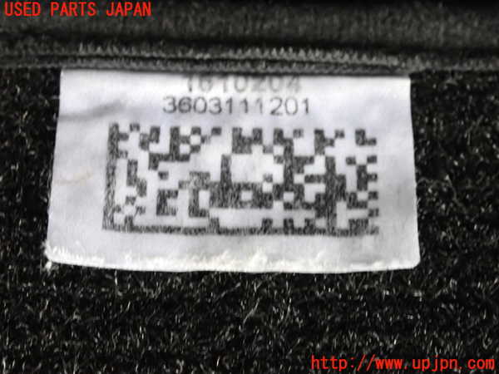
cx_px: 250
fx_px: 1442
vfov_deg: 14.8
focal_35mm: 100
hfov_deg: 19.6
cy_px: 187
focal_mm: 18
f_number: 4.9
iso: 1600
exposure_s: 1/60
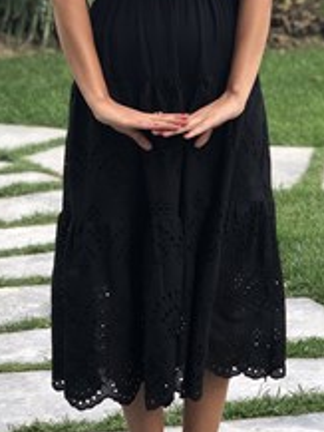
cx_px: 177
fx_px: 1509
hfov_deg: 12.3
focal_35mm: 121
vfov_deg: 16.2
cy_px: 100
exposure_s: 1/120
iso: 20
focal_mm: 6
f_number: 2.4
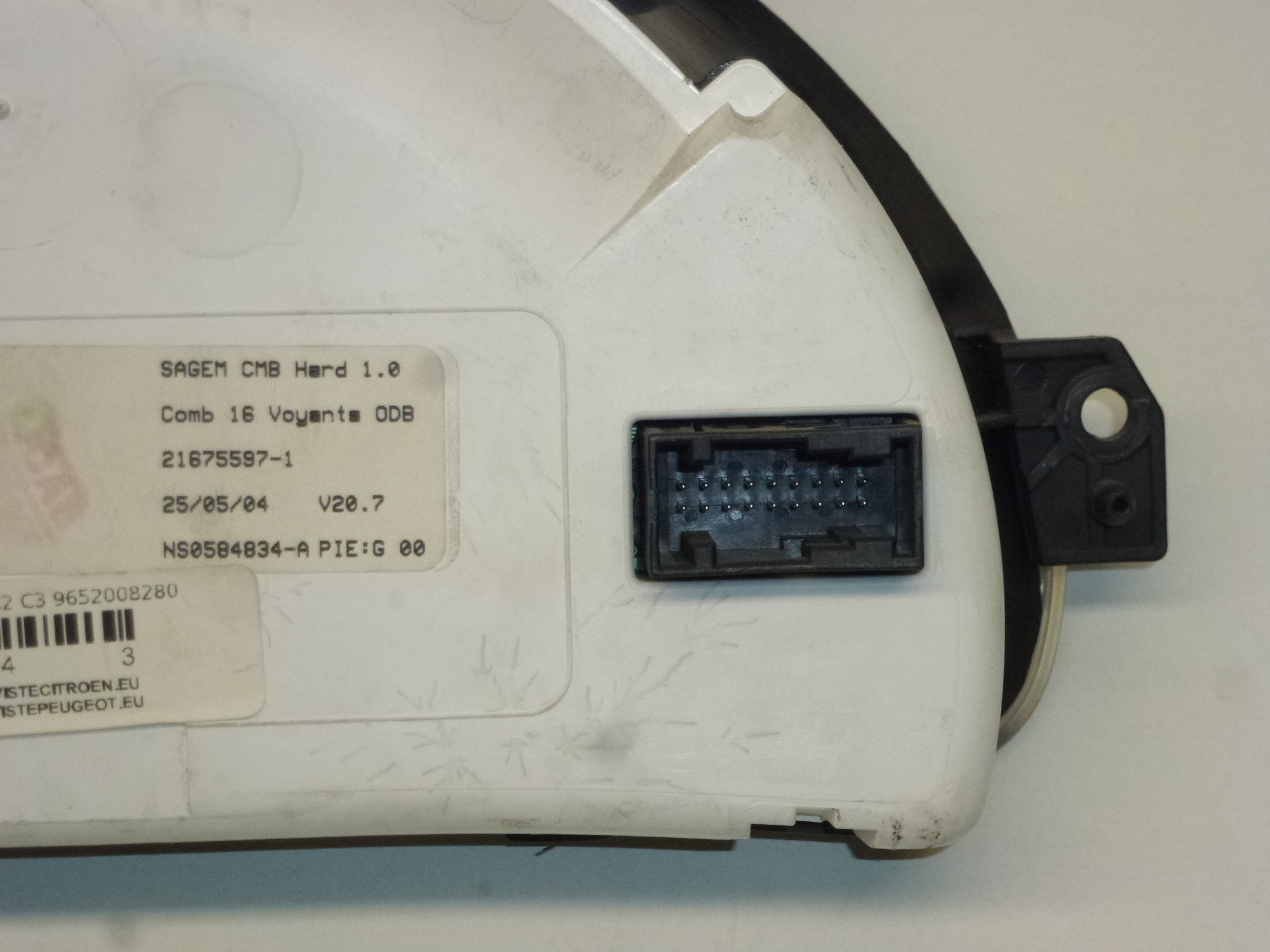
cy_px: 476
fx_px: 4439
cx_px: 635
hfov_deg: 16.3
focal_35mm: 121
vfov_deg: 12.2
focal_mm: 21.7
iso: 400
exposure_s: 1/200
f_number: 5.1
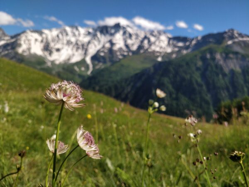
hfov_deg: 71.6
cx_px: 124
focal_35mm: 24
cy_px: 94
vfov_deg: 56.8
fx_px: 173
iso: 125
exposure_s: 1/1805
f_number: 1.7
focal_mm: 4.1
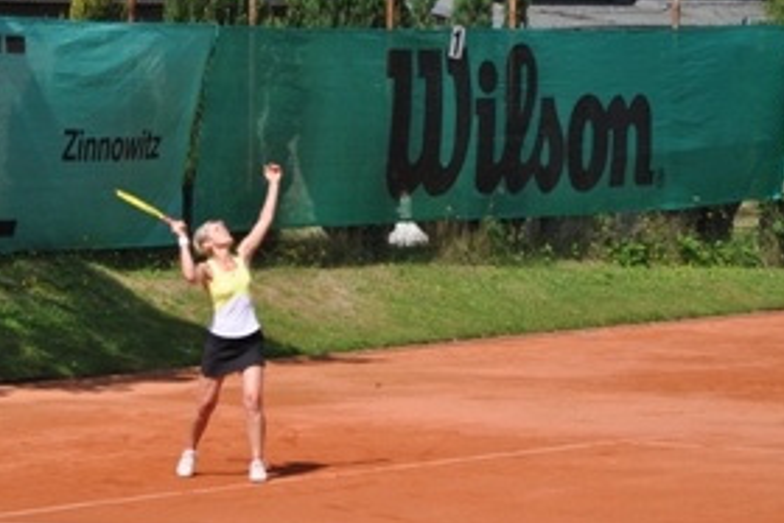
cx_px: 392
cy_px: 196
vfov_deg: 5.5
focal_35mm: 252
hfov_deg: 8.2
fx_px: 5486
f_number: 7.1
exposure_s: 1/1600
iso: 400
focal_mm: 105
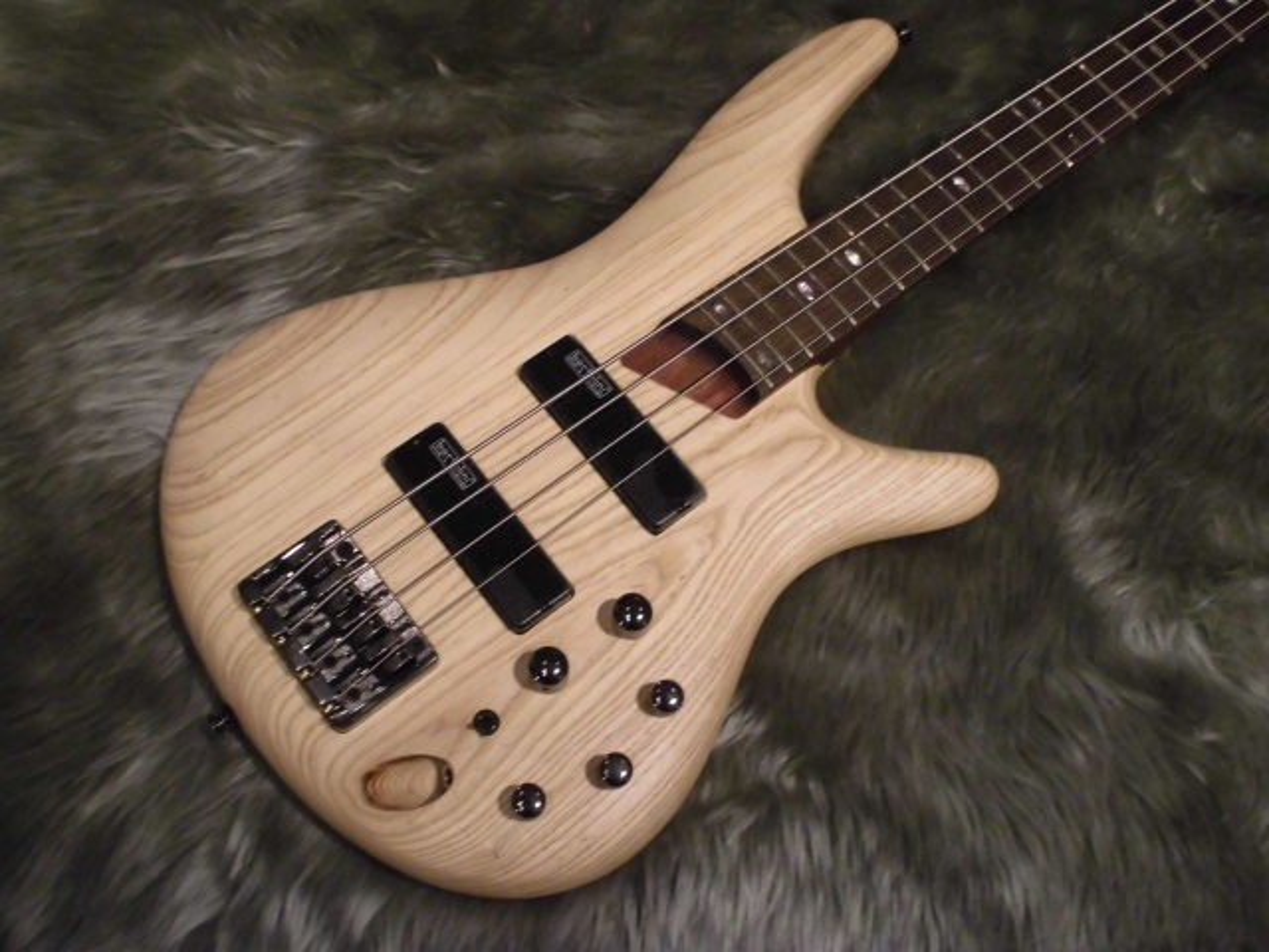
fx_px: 1393
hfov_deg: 49.0
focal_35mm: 38
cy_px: 476
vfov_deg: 37.7
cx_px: 634
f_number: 4.2
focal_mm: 6.9
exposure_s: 1/5
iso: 400
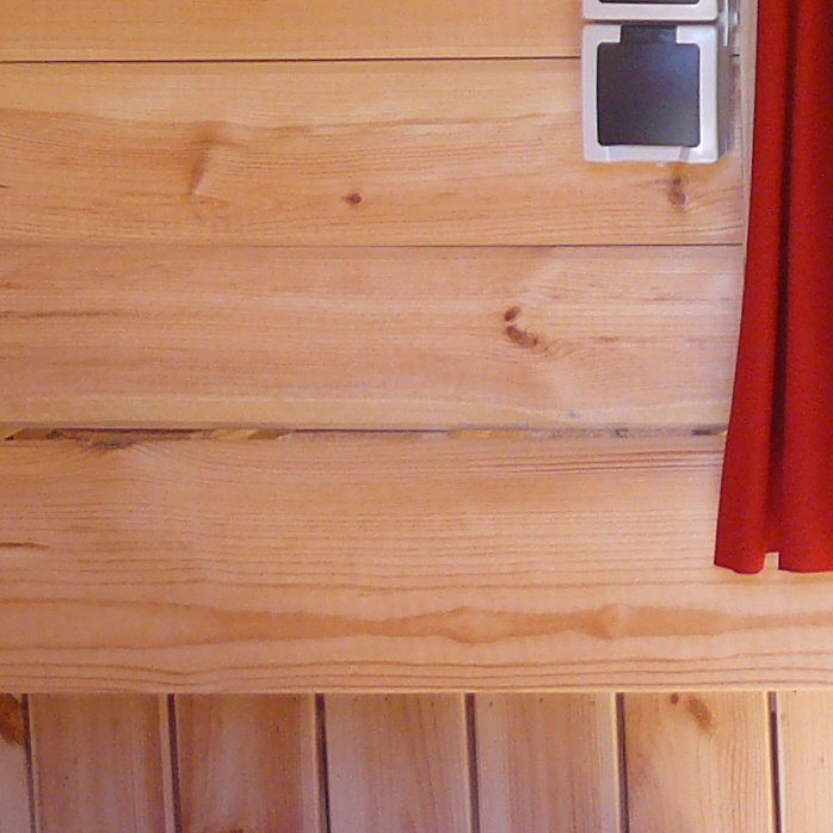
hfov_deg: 11.7
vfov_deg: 11.9
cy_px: -425
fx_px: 3812
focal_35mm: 140
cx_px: 1413
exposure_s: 1/60
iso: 100
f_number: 2.8
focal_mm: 6
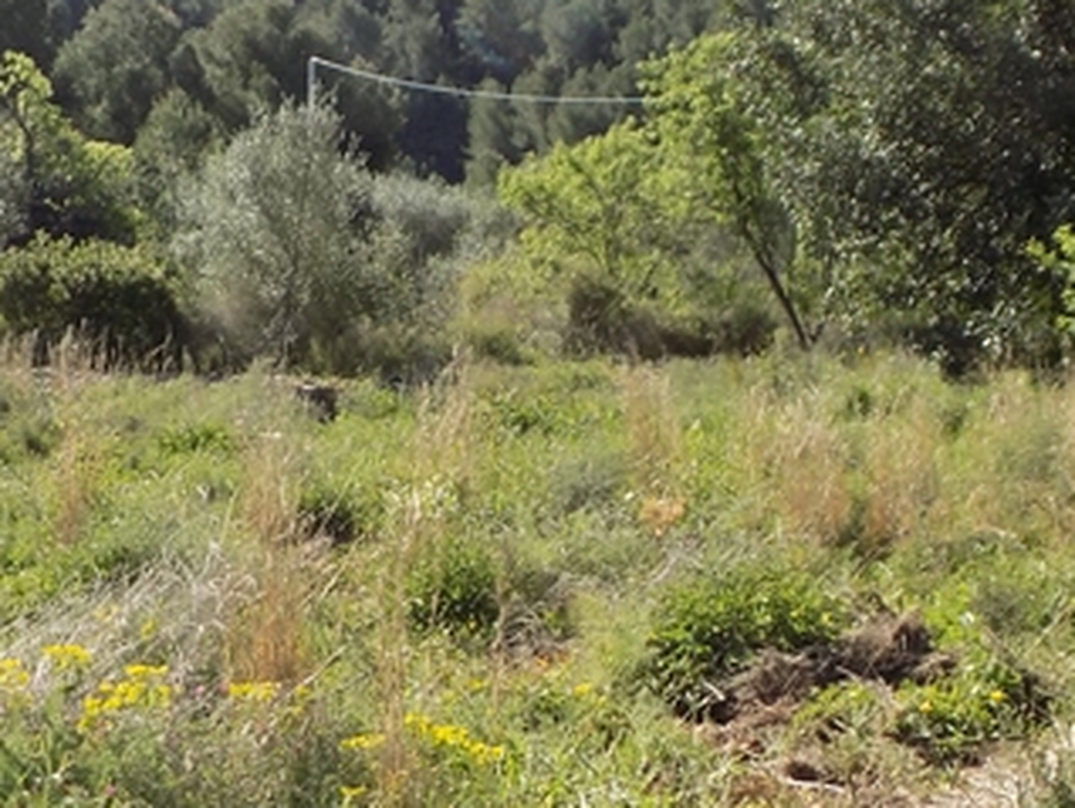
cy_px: 308
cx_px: 527
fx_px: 2300
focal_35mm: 74
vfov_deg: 19.9
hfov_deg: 26.3
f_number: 3.1
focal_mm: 4
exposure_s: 1/640
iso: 80
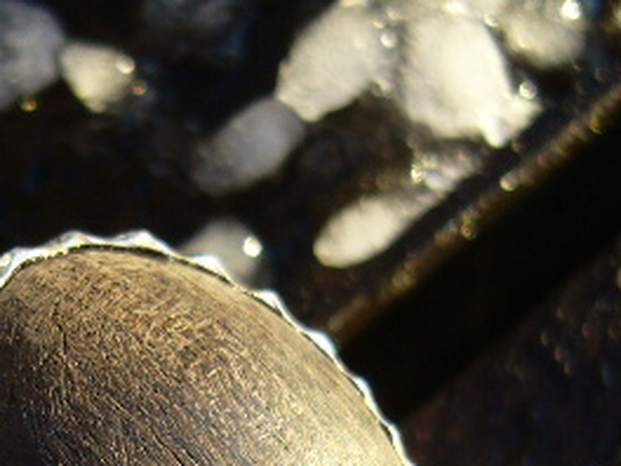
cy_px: 497
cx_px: 45
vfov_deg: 16.9
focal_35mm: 85
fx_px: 1525
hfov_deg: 22.4
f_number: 2.8
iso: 80
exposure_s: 1/100
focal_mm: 5.8
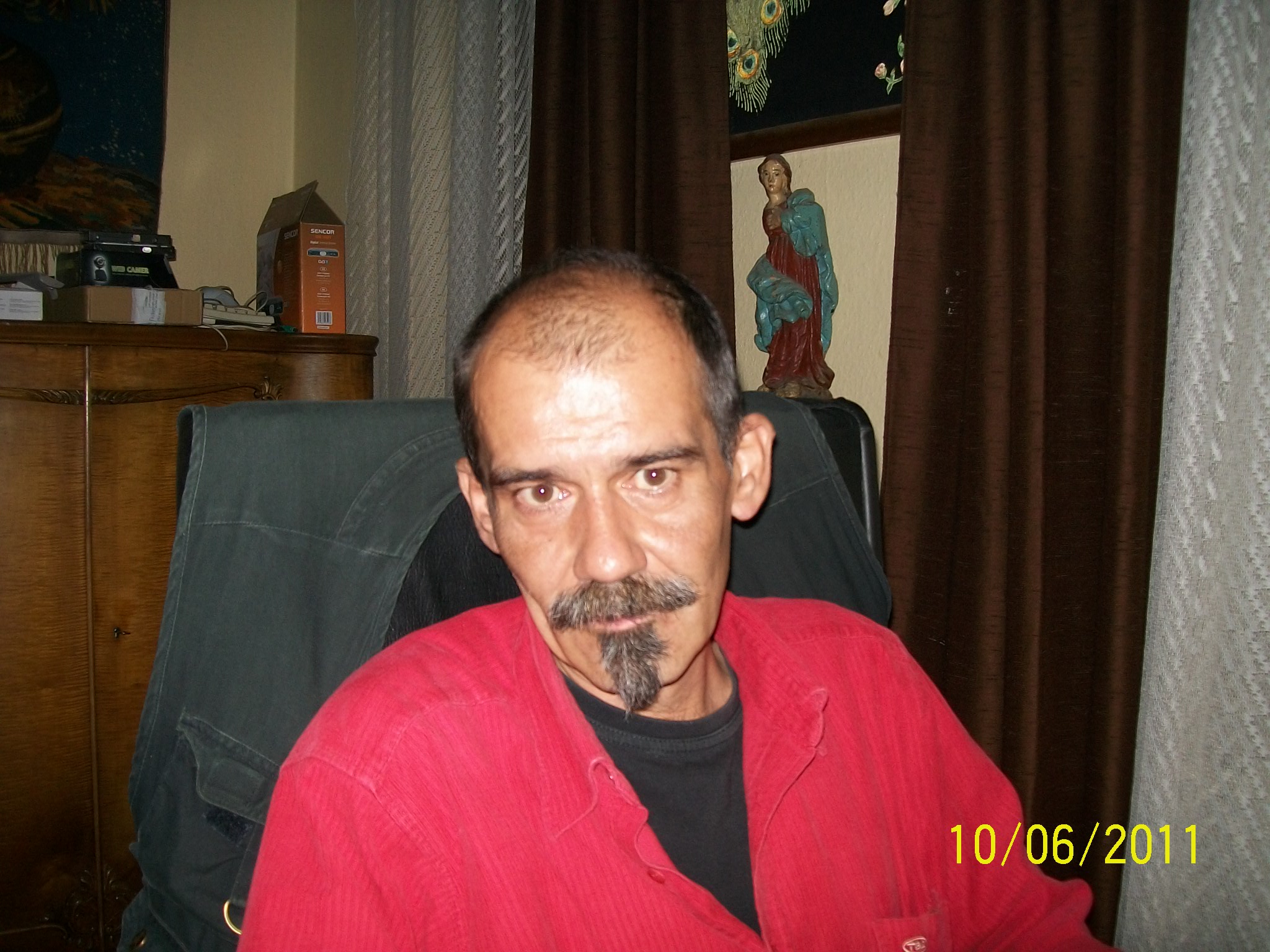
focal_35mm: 36
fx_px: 1321
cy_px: 476
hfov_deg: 51.4
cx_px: 635
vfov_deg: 39.7
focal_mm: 6
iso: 80
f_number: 2.7
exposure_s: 1/30
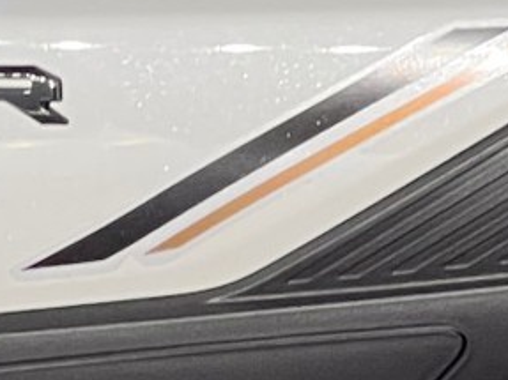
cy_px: -270
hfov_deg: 3.7
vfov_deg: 2.8
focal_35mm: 536
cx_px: 418
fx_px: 7863
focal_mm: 9
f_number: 2.8
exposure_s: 1/99
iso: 125
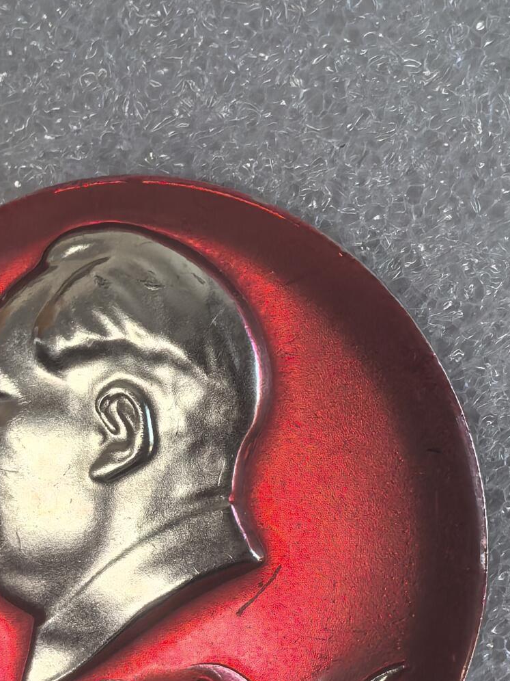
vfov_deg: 12.4
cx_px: 193
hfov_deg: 9.3
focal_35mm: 159
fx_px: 3123
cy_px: 457
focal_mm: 5.75
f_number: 2
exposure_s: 1/120
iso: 125
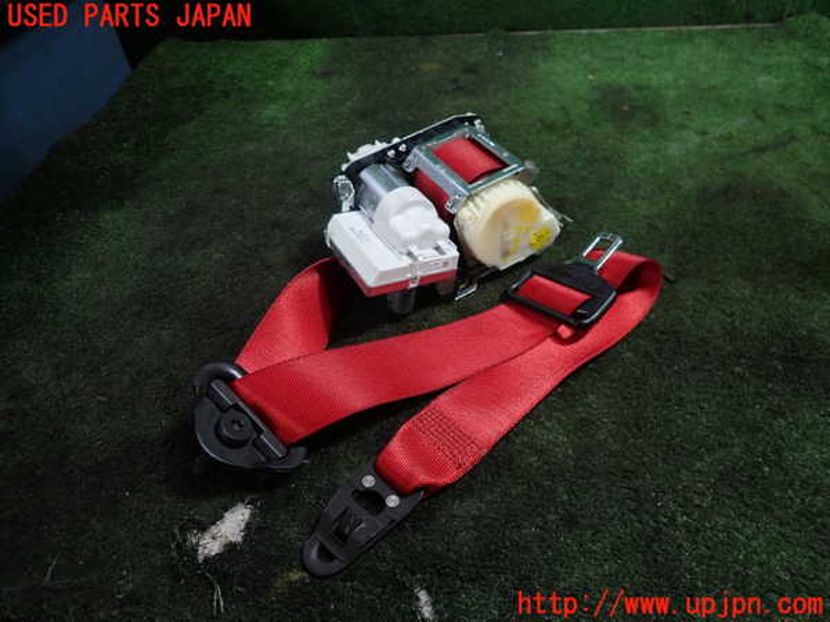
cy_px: 311
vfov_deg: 54.9
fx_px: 599
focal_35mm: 25
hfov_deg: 69.4
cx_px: 415
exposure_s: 1/50
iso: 200
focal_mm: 4.5
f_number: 2
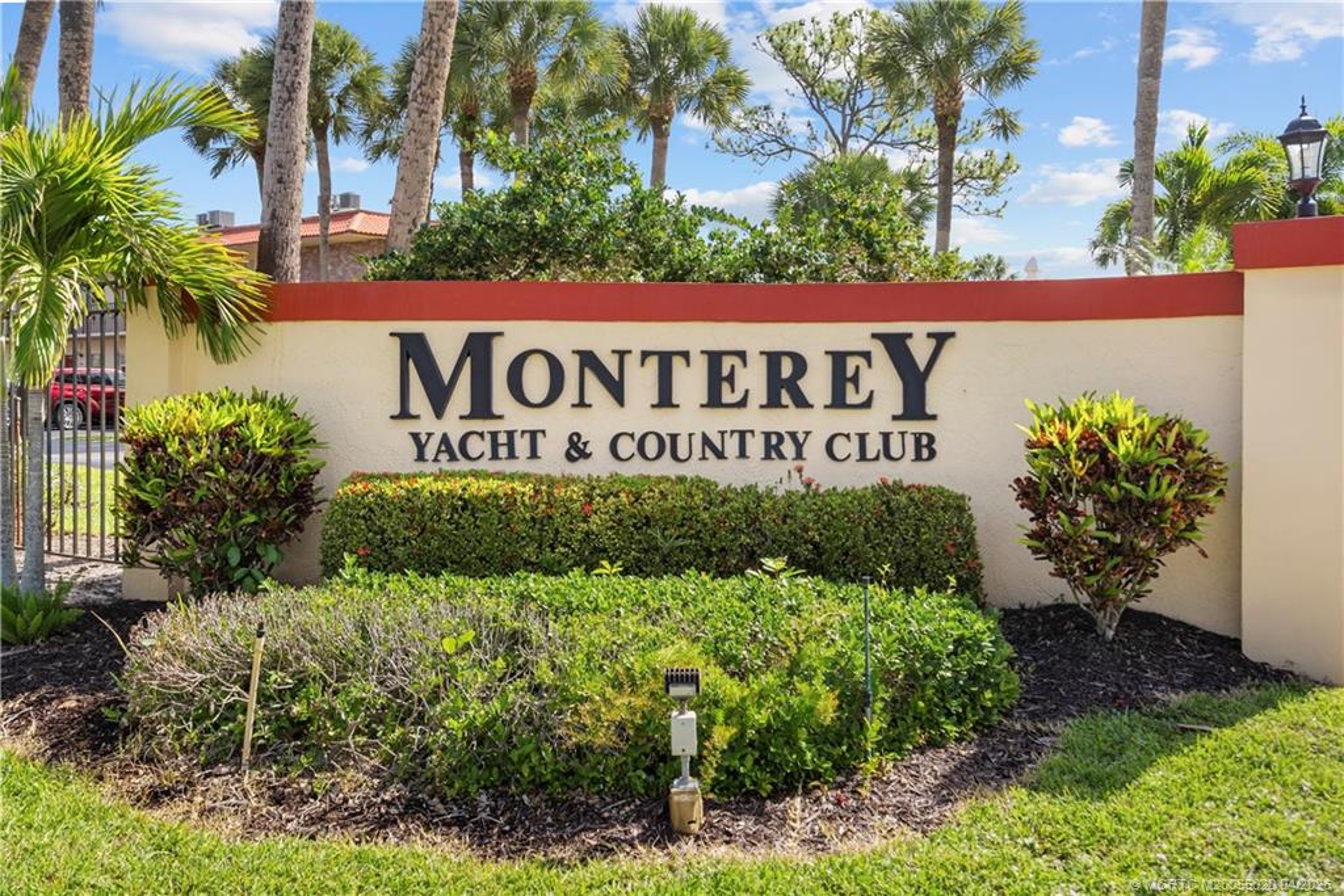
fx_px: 1195
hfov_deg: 58.7
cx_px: 672
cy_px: 448
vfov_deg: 41.1
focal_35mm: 32
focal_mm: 32
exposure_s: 1/800
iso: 640
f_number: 8
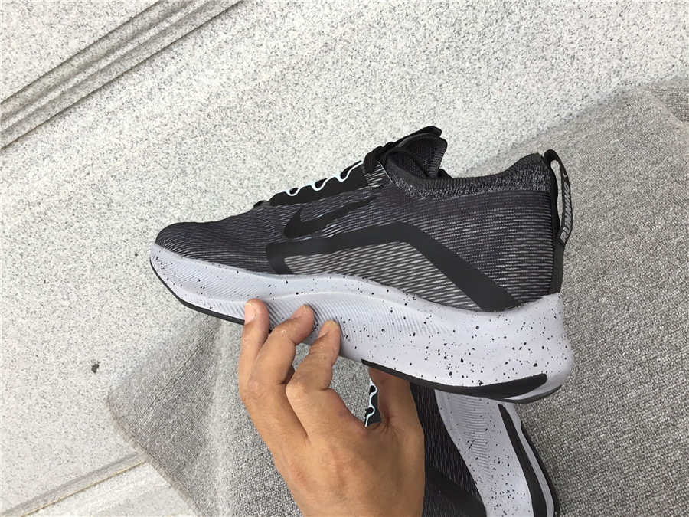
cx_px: 344
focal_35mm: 31
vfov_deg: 45.4
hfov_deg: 58.4
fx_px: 617
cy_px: 258
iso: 25
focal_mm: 3.3
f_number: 2.4
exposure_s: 1/100
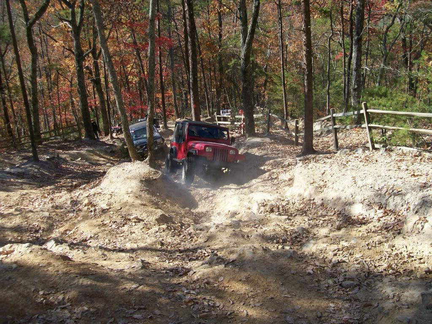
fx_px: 449
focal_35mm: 36
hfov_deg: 51.4
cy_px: 162
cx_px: 216
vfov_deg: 39.7
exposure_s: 1/830
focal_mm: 6
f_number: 2.7
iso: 80
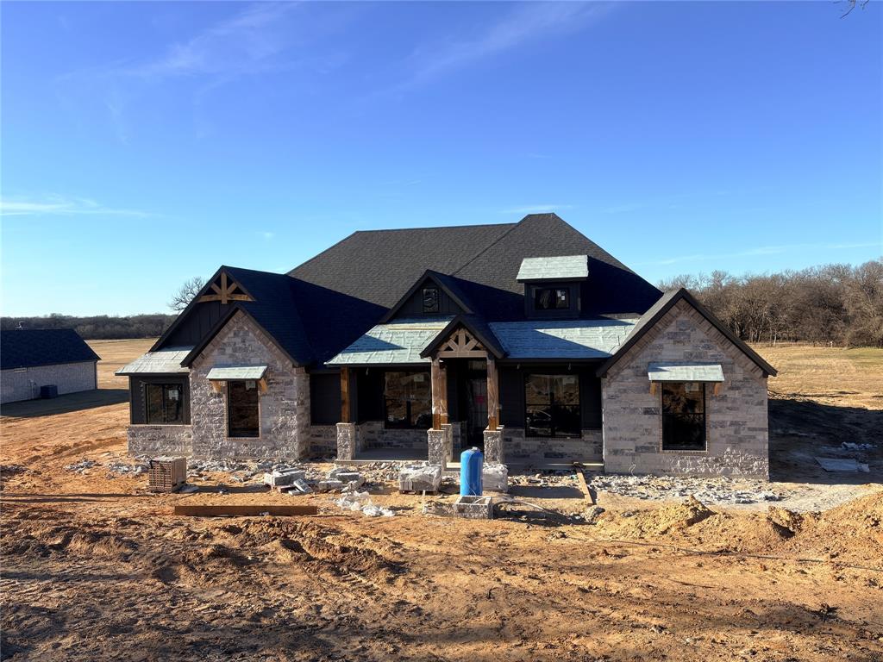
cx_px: 442
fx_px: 663
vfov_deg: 53.1
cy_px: 331
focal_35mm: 26
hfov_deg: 67.3
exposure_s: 1/2538
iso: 50
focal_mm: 5.96
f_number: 1.6
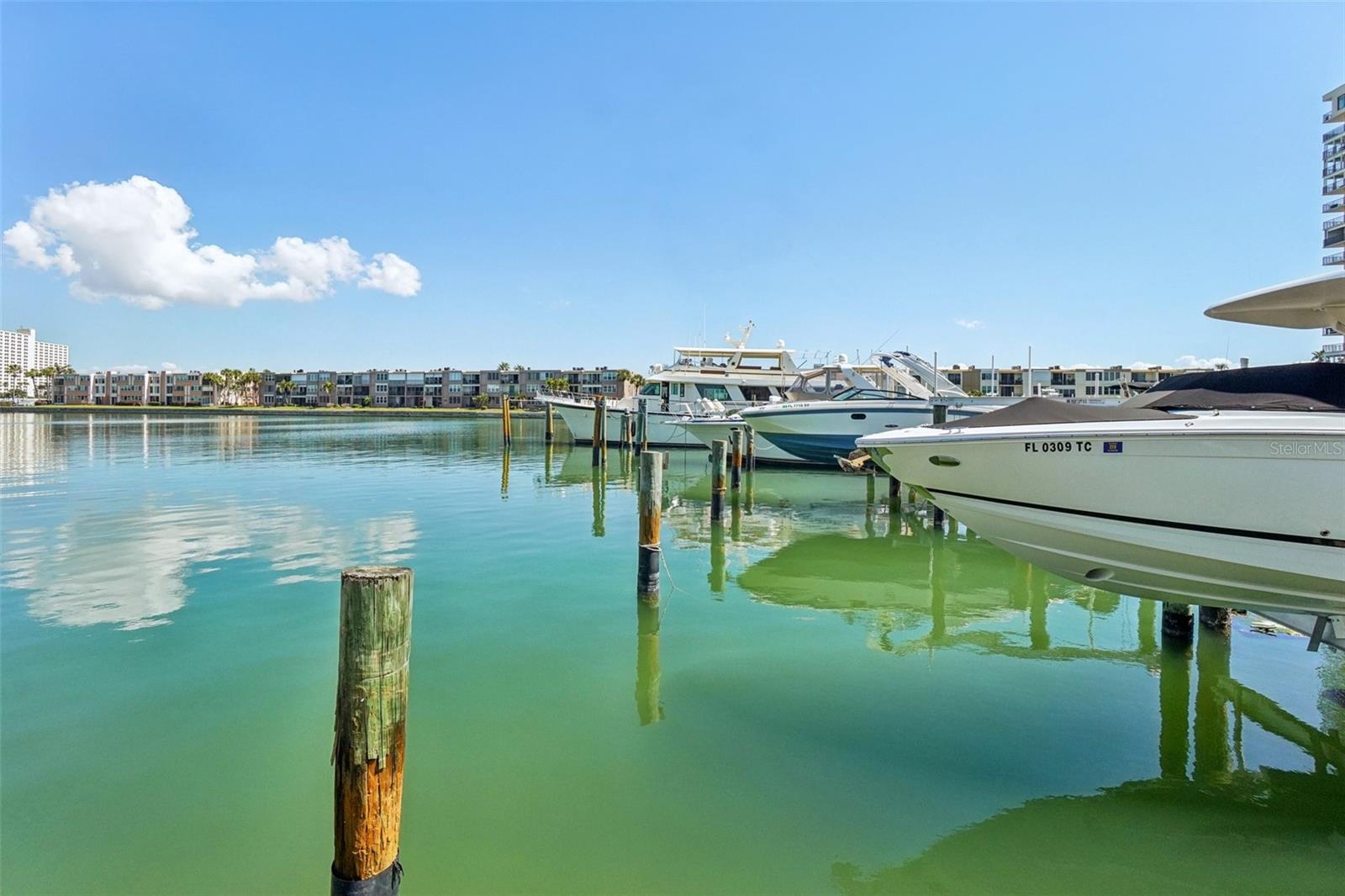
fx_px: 560
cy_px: 448
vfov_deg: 77.3
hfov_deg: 100.4
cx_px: 672
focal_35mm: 15
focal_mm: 10
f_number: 8
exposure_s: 1/1600
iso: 400
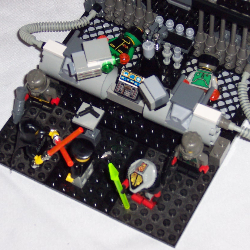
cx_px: 131
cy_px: 131
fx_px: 1030
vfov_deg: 13.8
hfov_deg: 13.8
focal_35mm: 126
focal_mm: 15.2
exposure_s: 1/90
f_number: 4
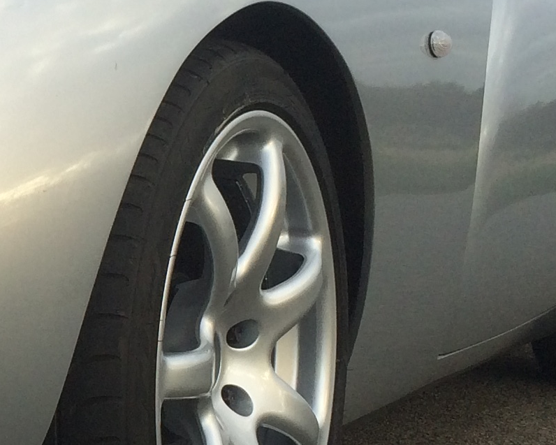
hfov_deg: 15.3
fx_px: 1909
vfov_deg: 13.3
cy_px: 200
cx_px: -280
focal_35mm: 116
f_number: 2.2
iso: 32
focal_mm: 4.15
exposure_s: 1/446
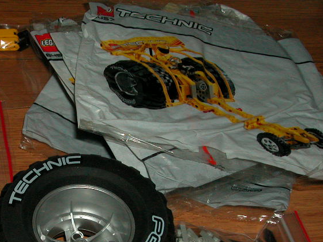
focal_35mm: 64
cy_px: 194
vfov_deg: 22.6
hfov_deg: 29.5
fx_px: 597
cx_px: 59
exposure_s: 1/60
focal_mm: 9
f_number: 4.2
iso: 200
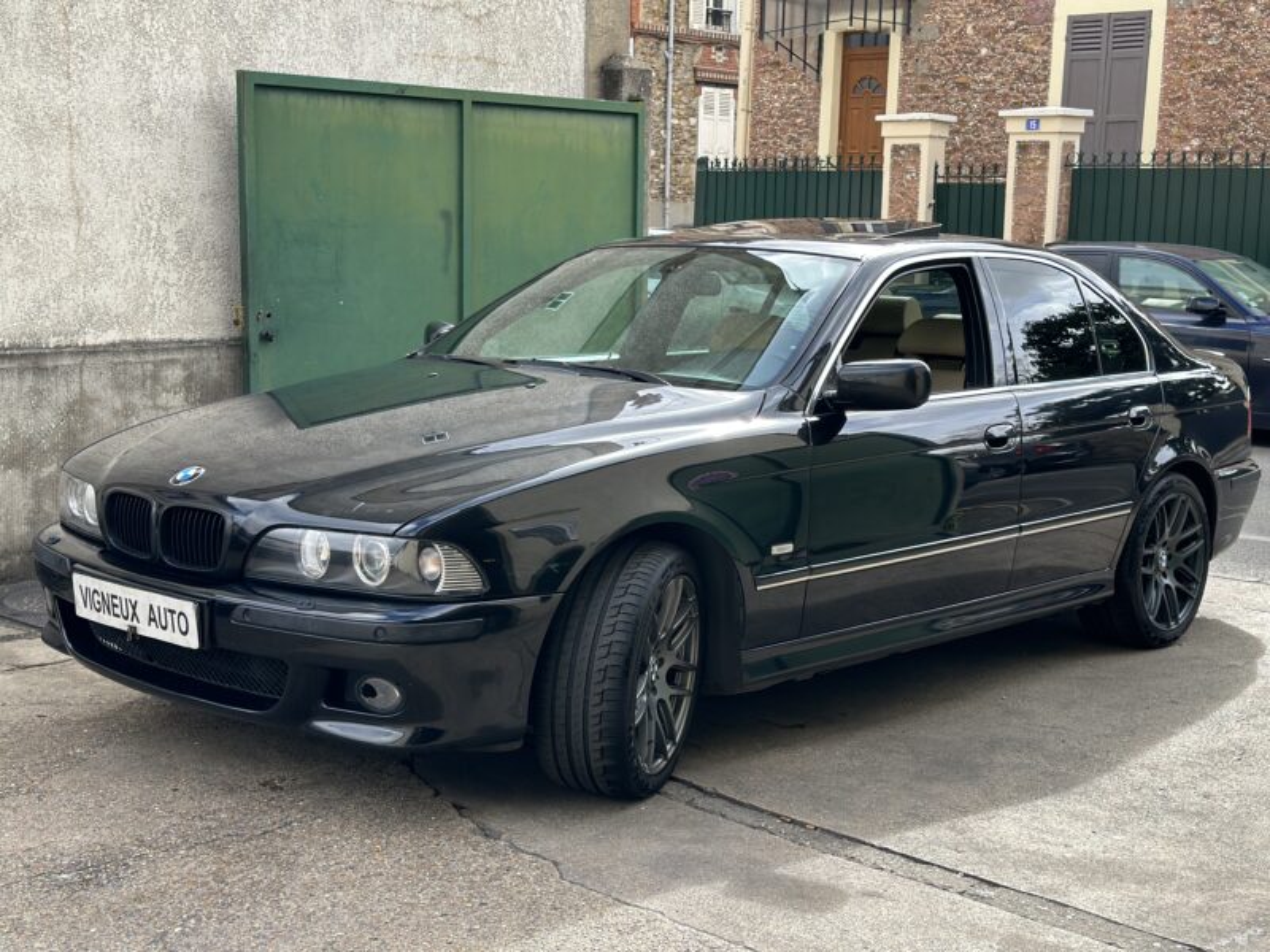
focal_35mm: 48
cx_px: 635
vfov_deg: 30.3
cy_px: 476
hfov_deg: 39.7
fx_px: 1761
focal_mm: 6.86
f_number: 1.78
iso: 64
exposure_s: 1/745
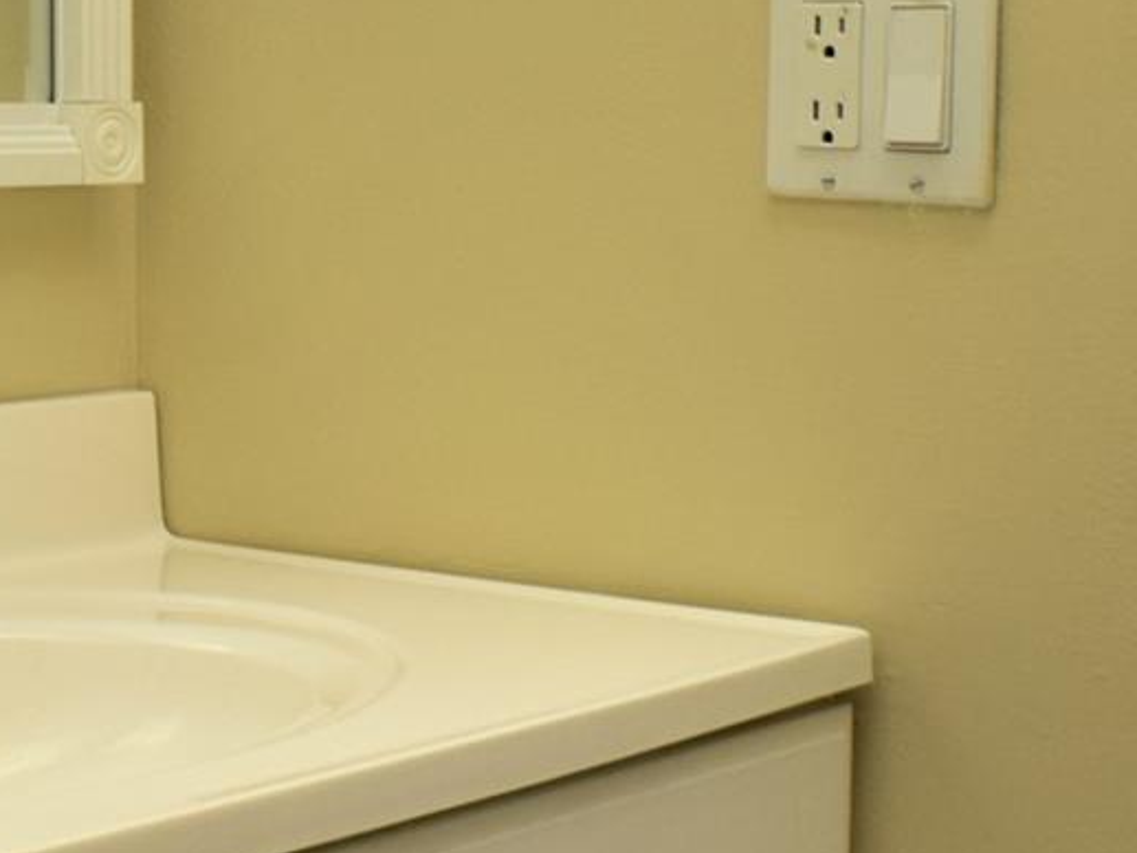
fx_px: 3515
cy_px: 209
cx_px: 81
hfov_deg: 18.0
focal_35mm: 107
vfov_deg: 13.8
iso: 400
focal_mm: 24
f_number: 5.6
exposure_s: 1/125
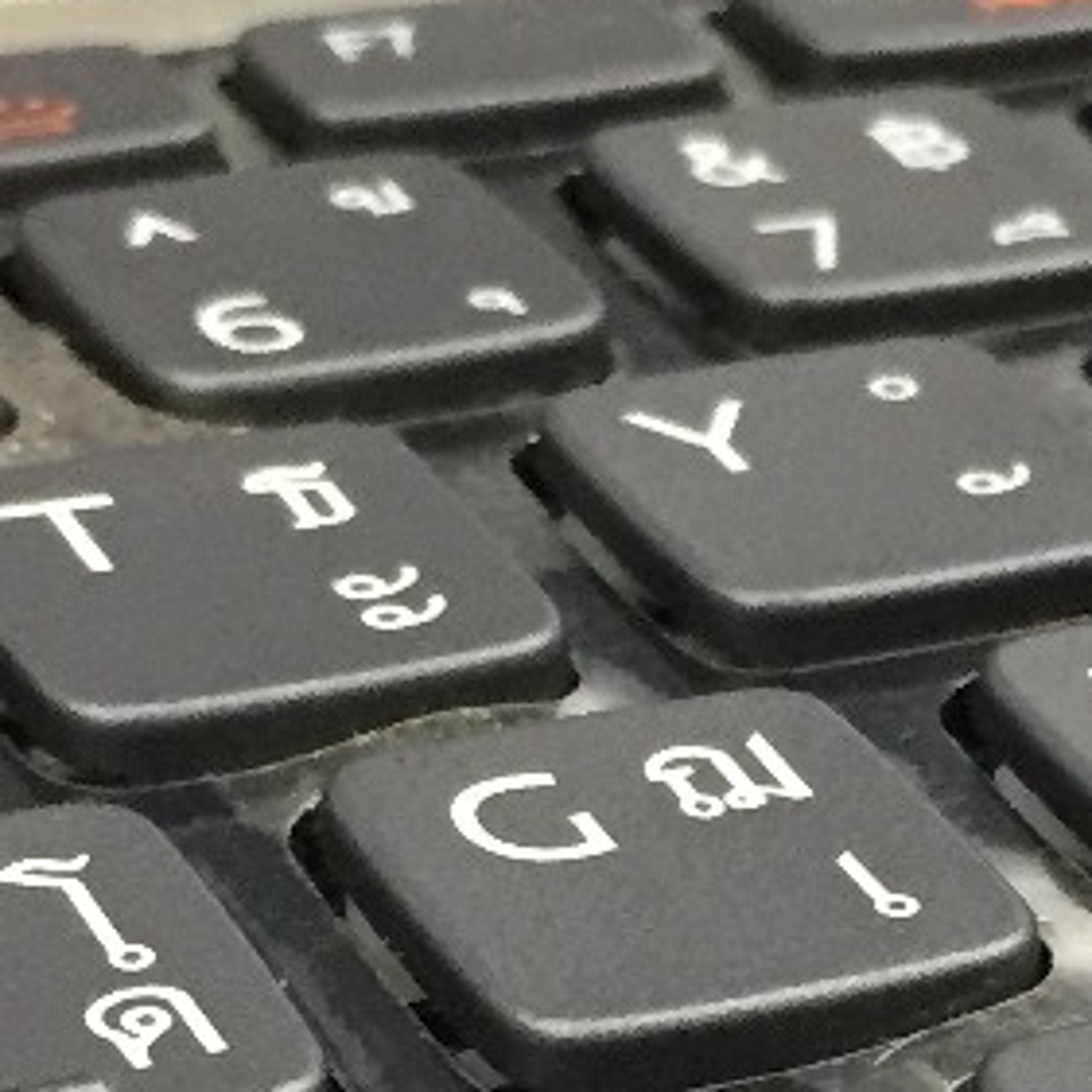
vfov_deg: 11.5
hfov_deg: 11.7
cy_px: 1267
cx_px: 964
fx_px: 5318
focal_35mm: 149
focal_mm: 4.15
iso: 250
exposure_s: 1/25
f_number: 2.2
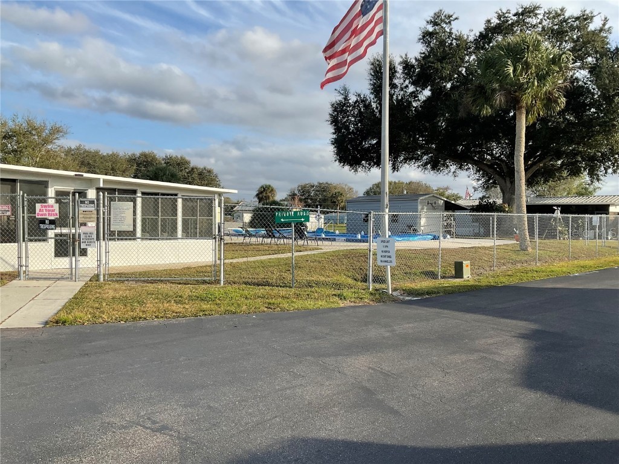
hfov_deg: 61.7
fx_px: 519
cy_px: 232
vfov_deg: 48.2
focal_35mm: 29
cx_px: 310
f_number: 1.8
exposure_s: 1/1490
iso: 16
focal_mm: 3
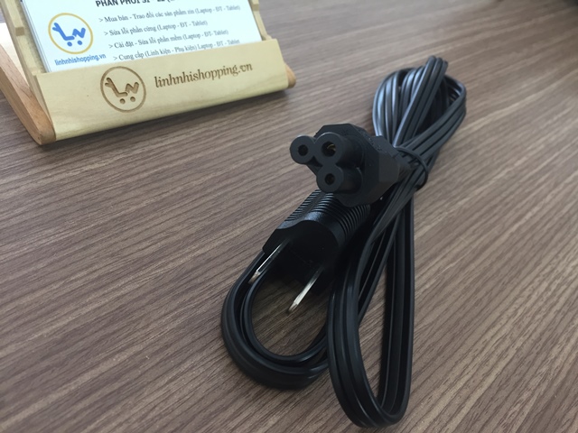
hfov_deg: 61.7
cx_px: 289
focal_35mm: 29
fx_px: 484
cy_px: 216
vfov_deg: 48.2
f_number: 2.2
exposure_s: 1/33
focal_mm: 4.15
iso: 100
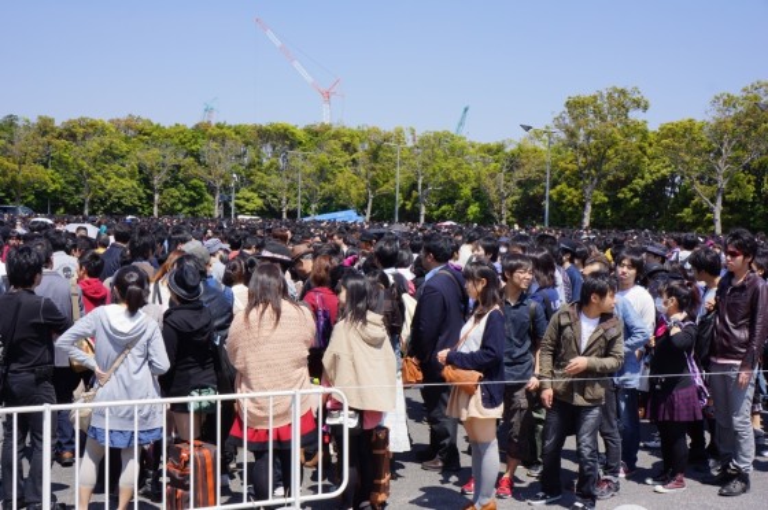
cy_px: 255
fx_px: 980
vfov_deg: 29.2
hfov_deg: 42.8
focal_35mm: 46
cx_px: 384
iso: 100
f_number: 13
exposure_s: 1/125
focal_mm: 31
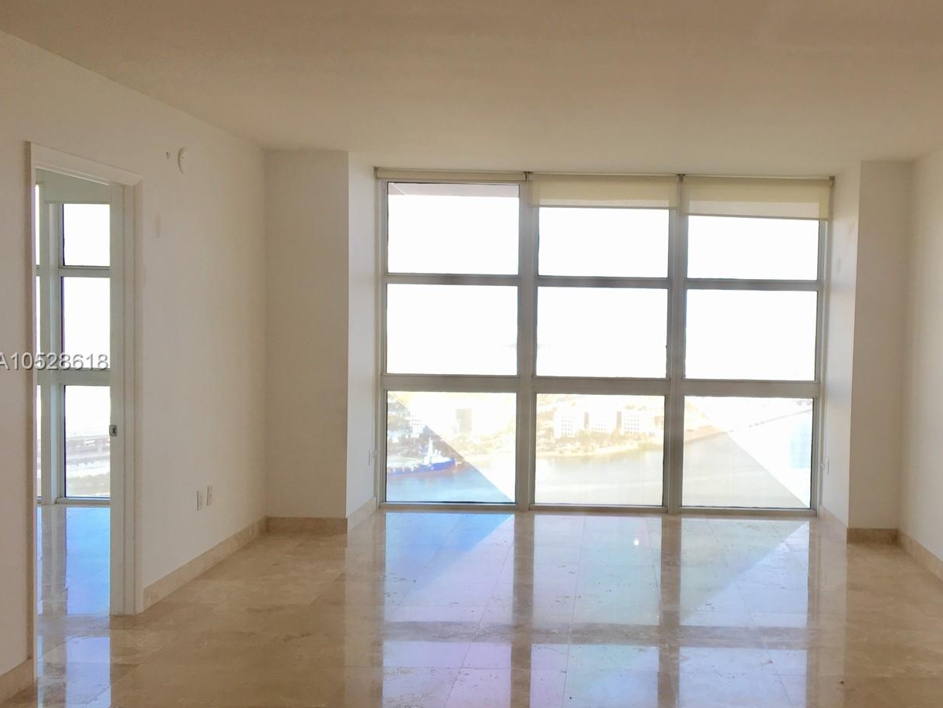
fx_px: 1035
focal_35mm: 38
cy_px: 363
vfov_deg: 37.7
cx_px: 608
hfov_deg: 48.4
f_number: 2.2
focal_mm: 4.15
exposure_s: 1/60
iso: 32
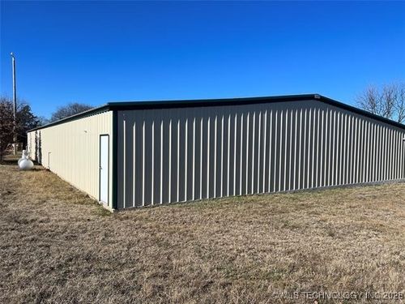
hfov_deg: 67.3
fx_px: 304
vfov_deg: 53.1
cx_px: 202
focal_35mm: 26
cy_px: 152
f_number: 1.5
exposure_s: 1/5319
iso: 50
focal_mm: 5.7
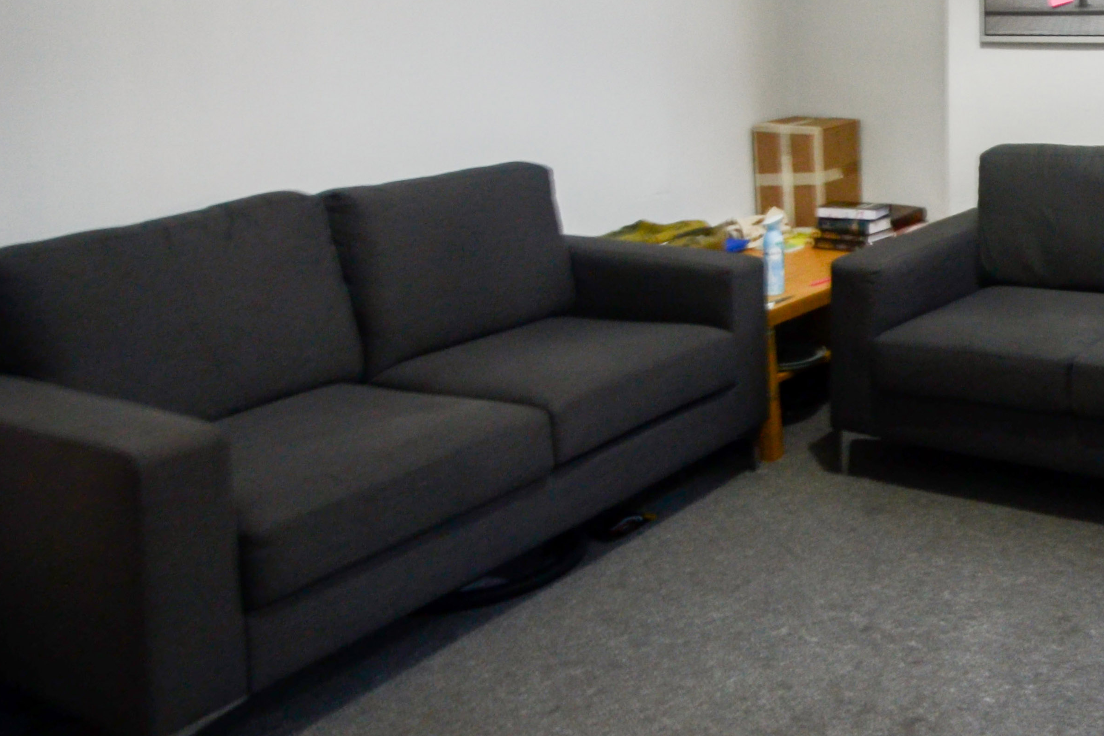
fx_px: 889
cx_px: 928
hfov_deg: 57.4
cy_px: 235
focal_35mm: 29
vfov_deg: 44.2
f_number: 10
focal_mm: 10
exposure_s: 1/6
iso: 400
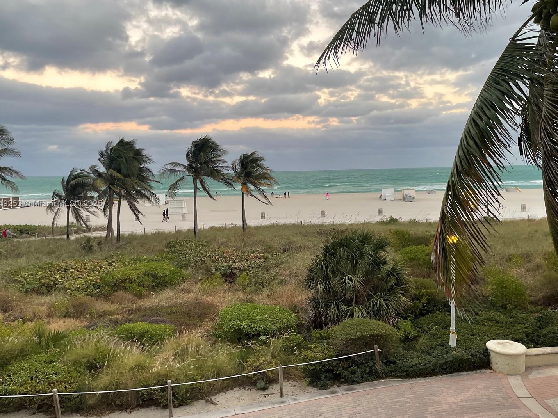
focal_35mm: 28
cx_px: 290
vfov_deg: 49.7
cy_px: 204
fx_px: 451
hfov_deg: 63.4
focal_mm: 5.1
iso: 125
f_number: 1.6
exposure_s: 1/120
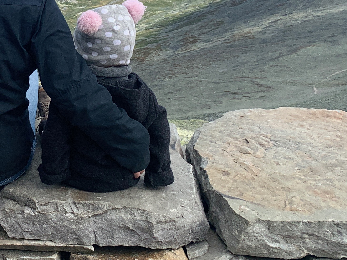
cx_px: 11
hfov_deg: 25.8
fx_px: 722
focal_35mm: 72
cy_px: 24
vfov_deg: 20.0
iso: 25
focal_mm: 4.25
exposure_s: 1/1634
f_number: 1.8
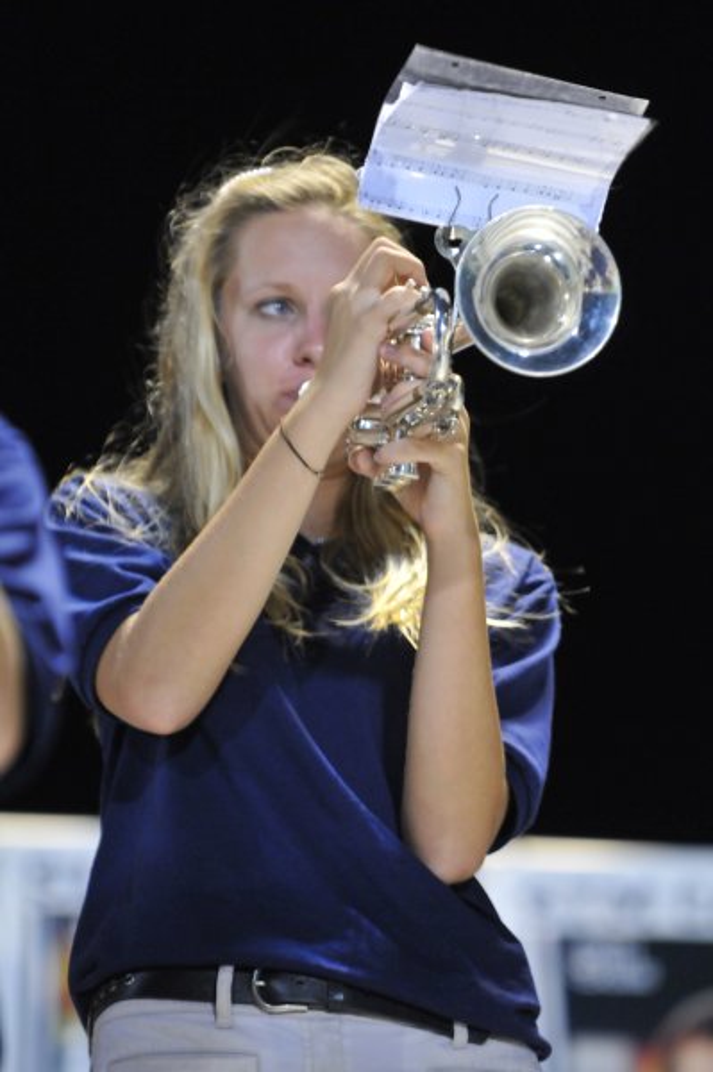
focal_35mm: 300
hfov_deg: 4.6
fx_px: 8927
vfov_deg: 6.9
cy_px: 536
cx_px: 356
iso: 1600
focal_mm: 200
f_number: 2.8
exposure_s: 1/50
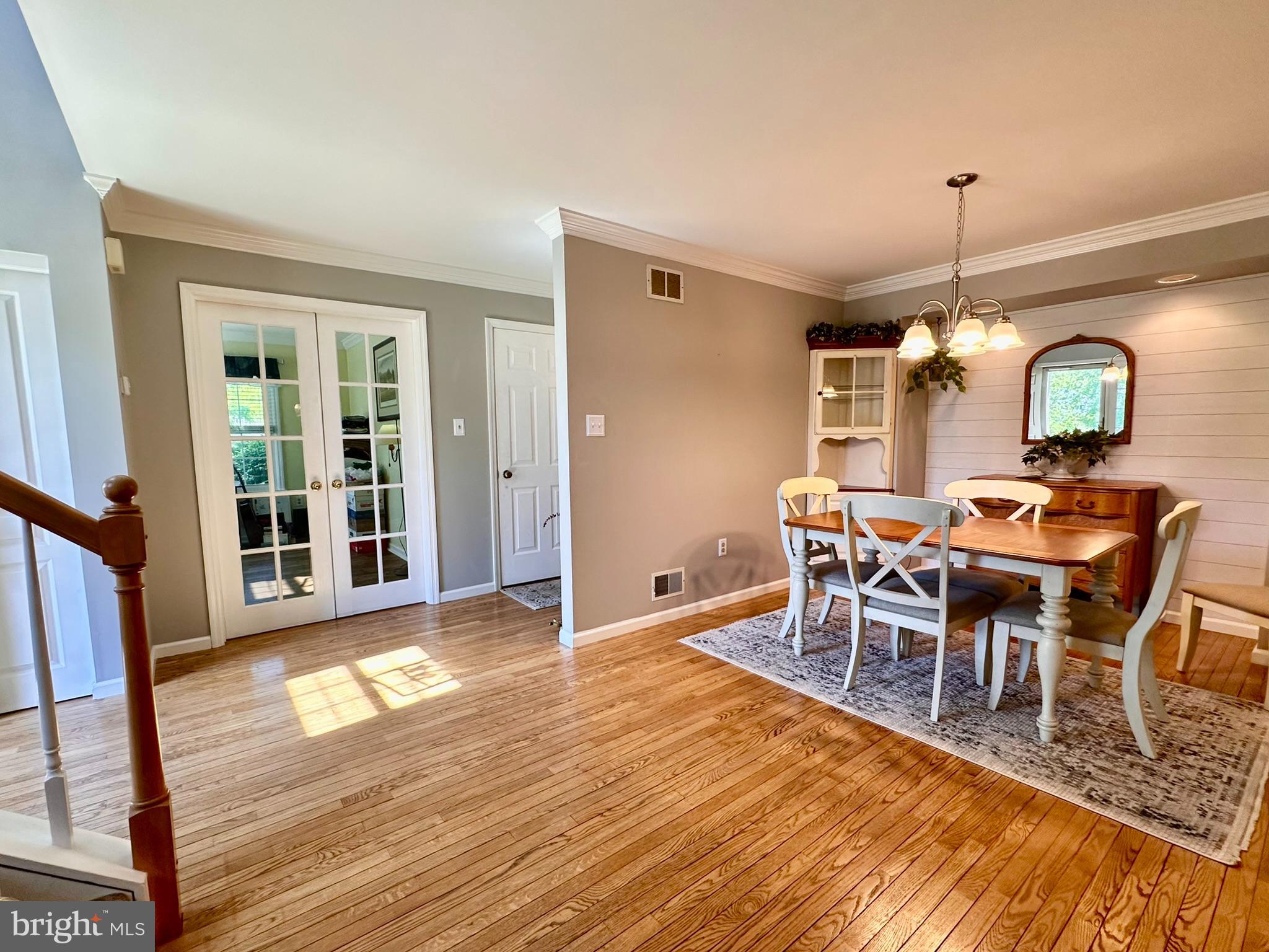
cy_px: 476
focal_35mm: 14
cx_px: 634
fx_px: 513
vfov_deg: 85.7
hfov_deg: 102.1
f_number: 2.2
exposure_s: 1/120
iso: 125
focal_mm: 2.22
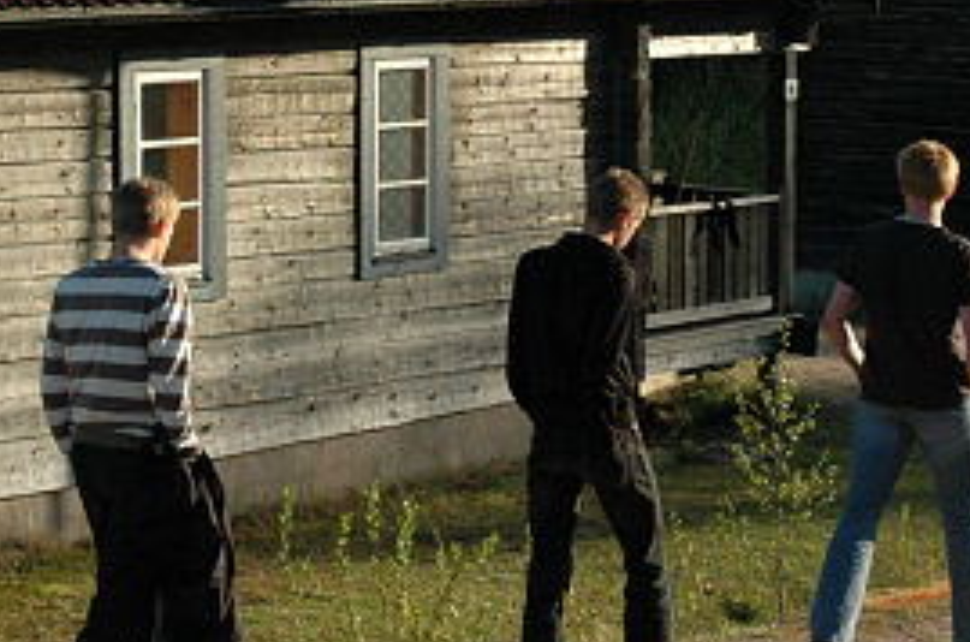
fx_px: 3239
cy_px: 85
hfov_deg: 17.0
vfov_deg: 11.3
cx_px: 317
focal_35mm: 120
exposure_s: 1/2000
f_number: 3.8
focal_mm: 27
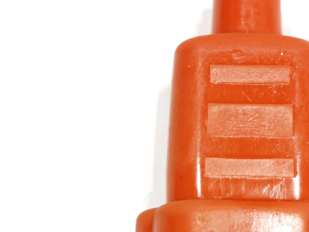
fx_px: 483
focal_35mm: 54
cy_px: 199
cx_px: 204
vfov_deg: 26.4
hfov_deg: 35.2
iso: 640
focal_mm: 6.14
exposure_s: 1/100
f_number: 1.6
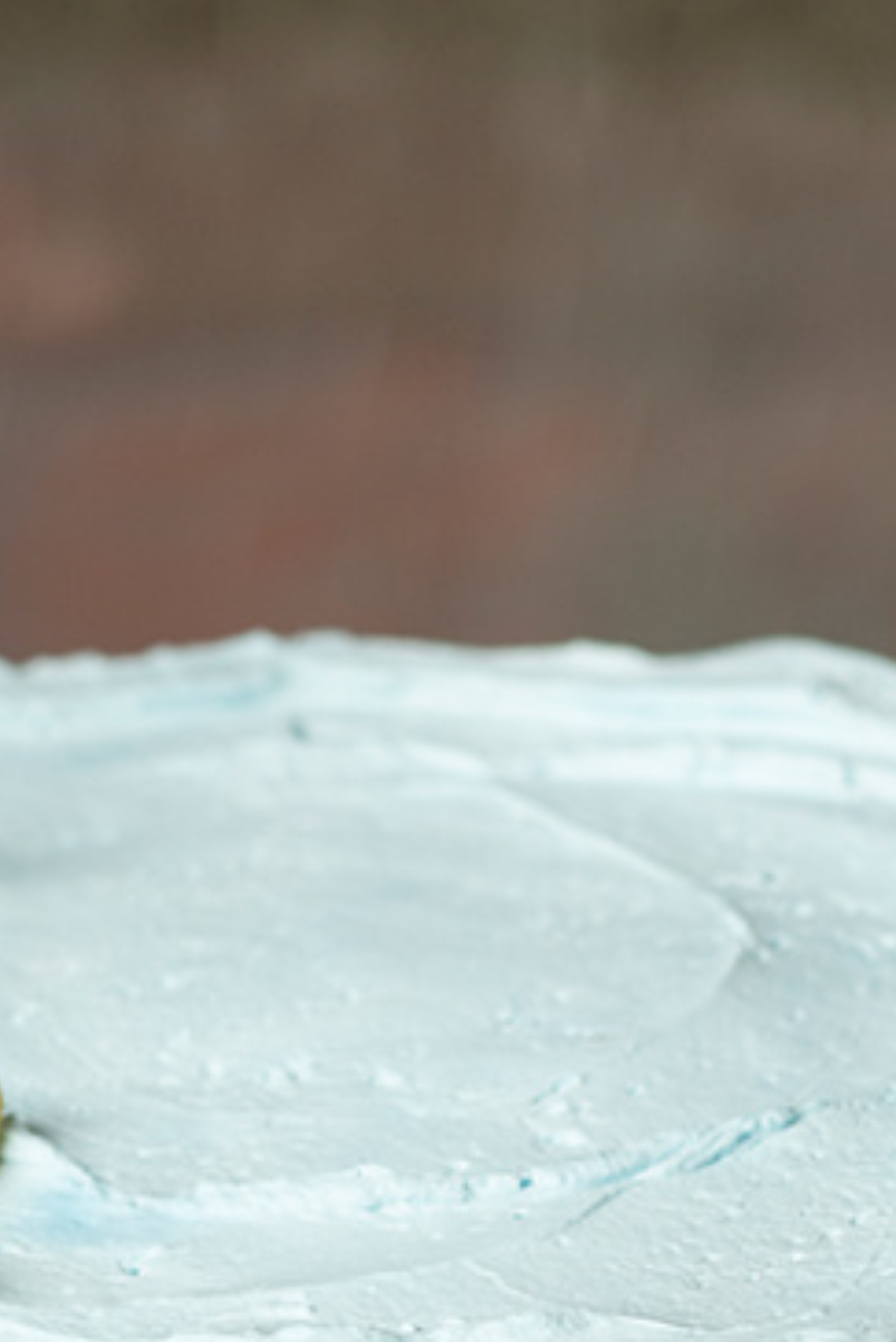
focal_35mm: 264
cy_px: 1548
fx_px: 9846
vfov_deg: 7.7
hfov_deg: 5.2
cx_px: 360
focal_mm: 50
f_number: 4.5
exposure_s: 1/200
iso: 100
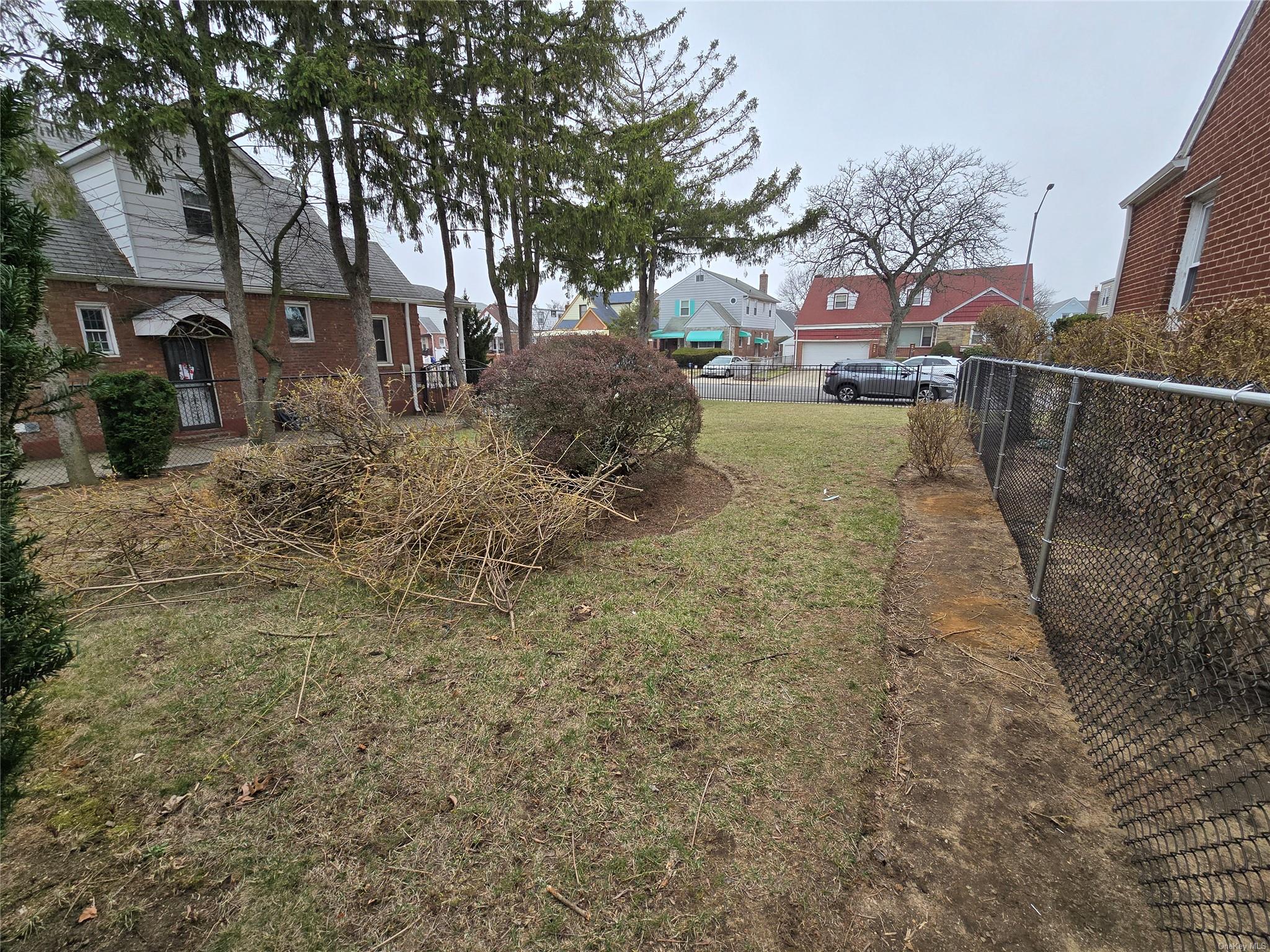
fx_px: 477
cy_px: 476
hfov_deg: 106.2
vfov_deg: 89.9
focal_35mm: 13
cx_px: 635
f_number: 2.2
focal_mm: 2.2
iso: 50
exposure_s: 1/812
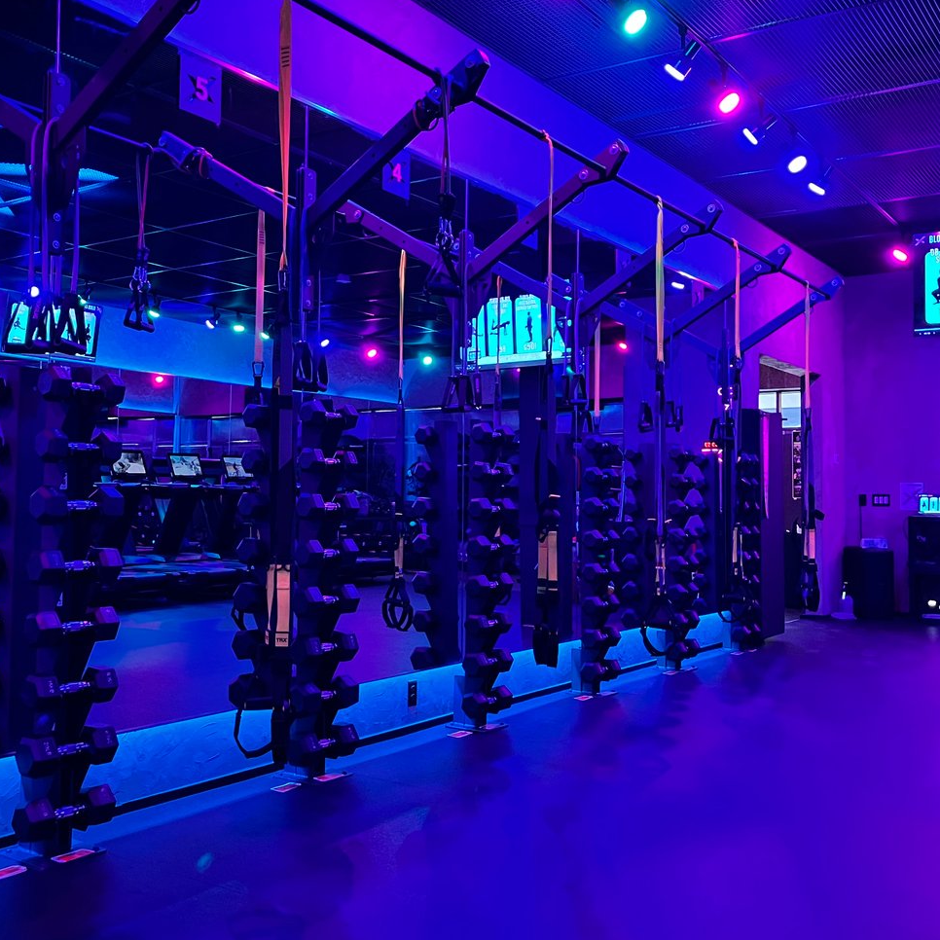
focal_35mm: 36
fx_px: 1106
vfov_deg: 46.0
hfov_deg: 46.0
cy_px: 435
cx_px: 415
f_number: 1.6
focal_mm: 5.1
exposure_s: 1/36
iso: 640
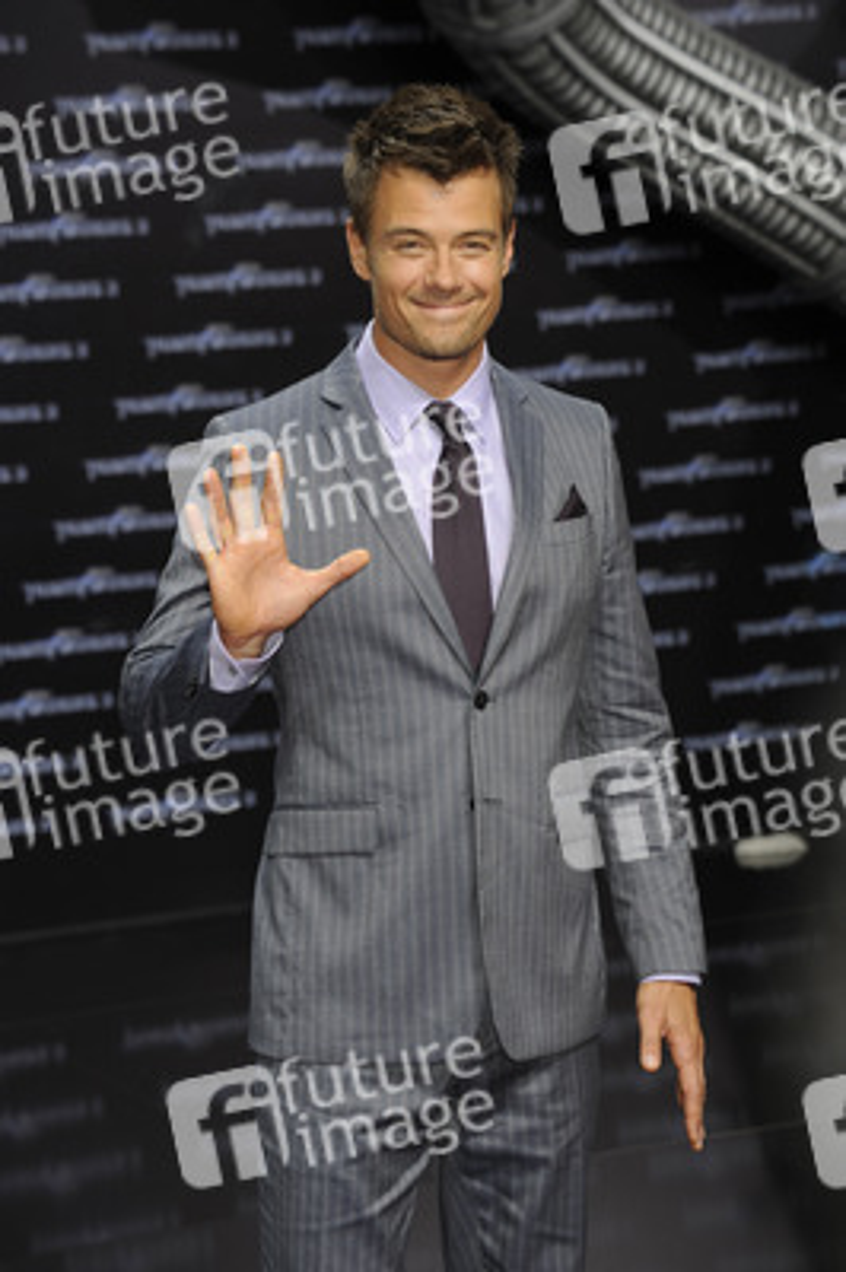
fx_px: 3707
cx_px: 423
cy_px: 636
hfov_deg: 13.0
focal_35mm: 105
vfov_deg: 19.5
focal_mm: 105
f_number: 6.3
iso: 400
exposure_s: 1/200
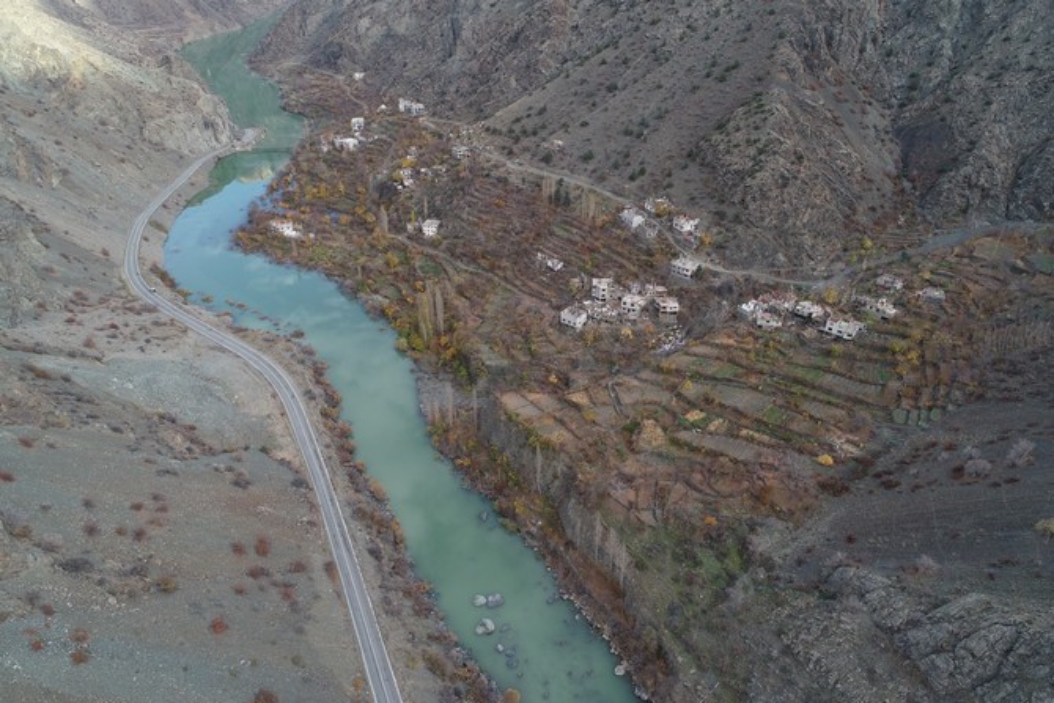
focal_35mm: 24
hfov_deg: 73.7
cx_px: 527
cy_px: 352
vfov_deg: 53.2
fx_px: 703
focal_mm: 8.8
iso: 100
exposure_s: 1/100
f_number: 5.6
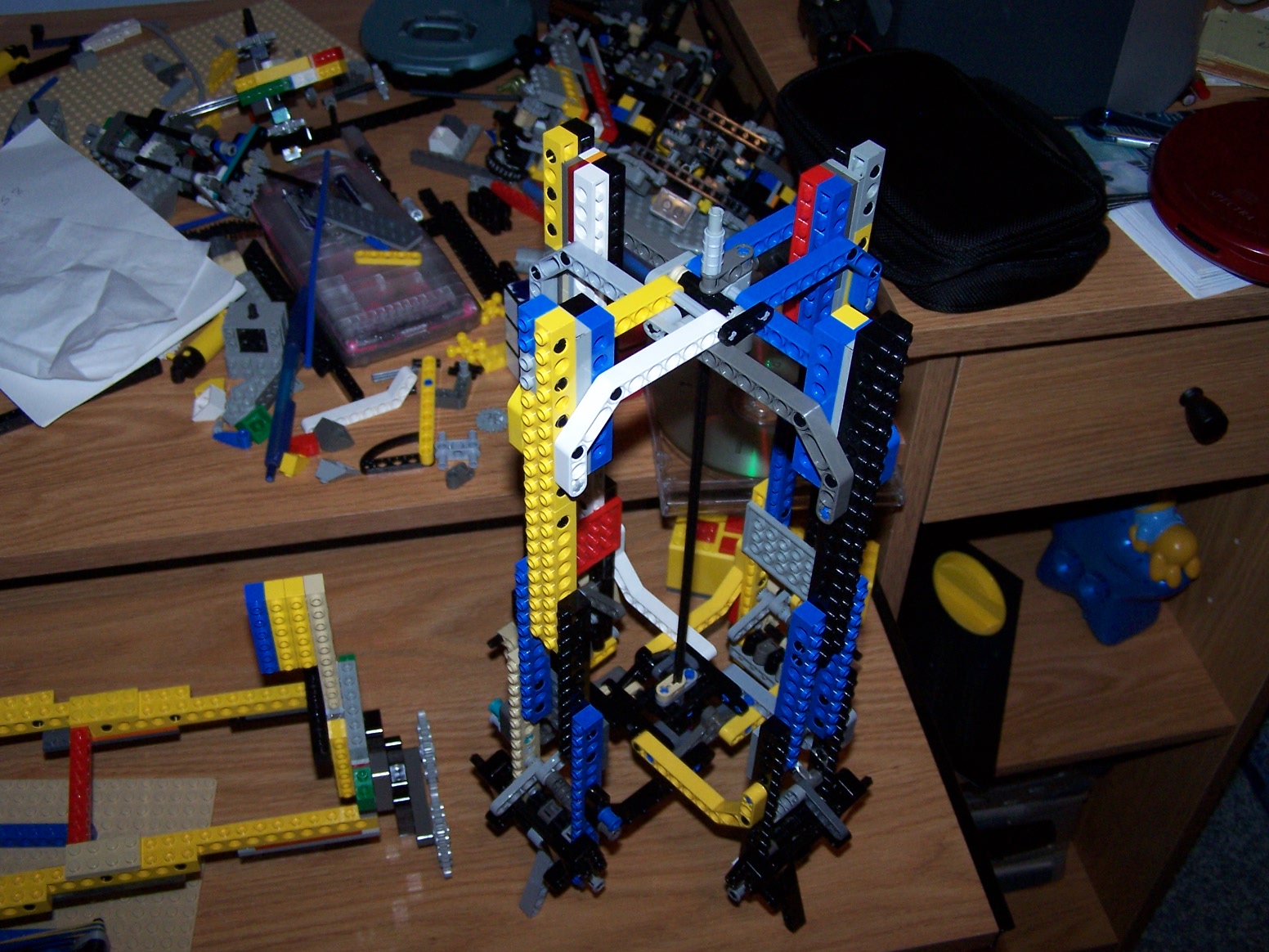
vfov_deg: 36.0
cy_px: 476
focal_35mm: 40
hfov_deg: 46.8
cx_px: 634
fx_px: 1466
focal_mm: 6.7
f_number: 2.8
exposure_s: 1/60
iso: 140
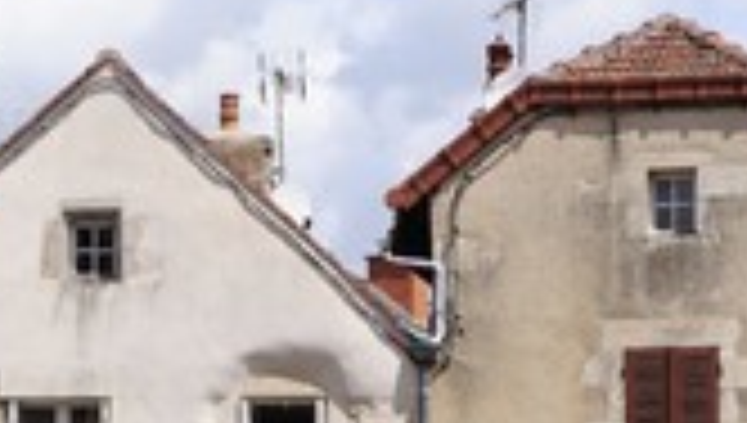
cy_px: 562
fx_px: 3154
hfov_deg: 13.4
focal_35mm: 159
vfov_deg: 7.6
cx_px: 160
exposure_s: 1/160
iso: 200
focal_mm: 60
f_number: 14
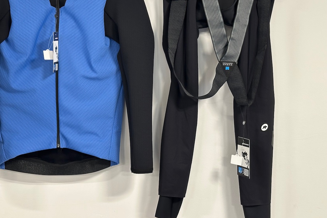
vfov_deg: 22.2
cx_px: 128
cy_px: 84
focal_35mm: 61
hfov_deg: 32.8
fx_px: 554
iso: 80
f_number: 1.78
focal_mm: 6.86
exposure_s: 1/50
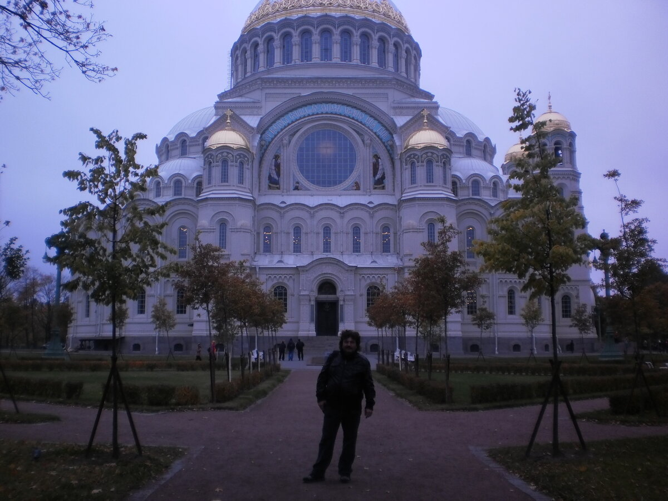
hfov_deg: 51.4
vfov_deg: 39.7
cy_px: 250
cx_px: 334
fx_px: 695
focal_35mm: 36
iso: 100
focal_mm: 6.3
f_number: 3.1
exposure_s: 1/250
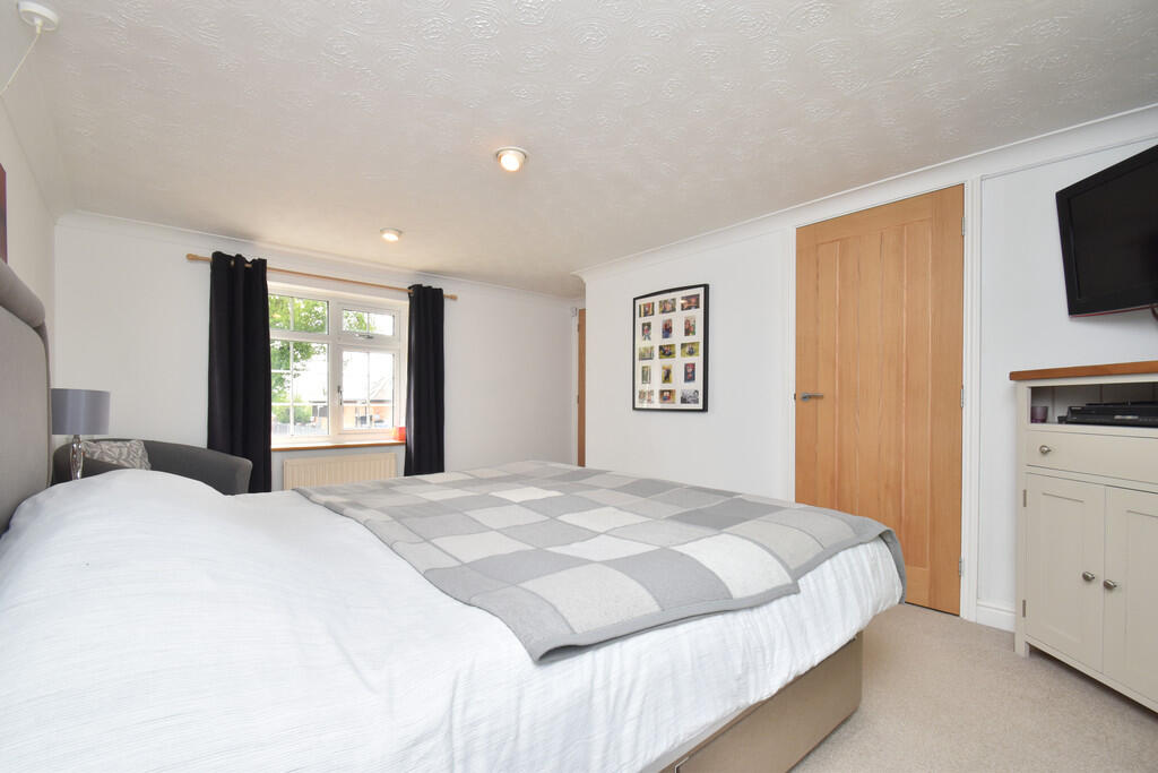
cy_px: 386
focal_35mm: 15
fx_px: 483
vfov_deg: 77.3
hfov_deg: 100.4
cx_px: 579
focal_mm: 10
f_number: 9
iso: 400
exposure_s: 1/80
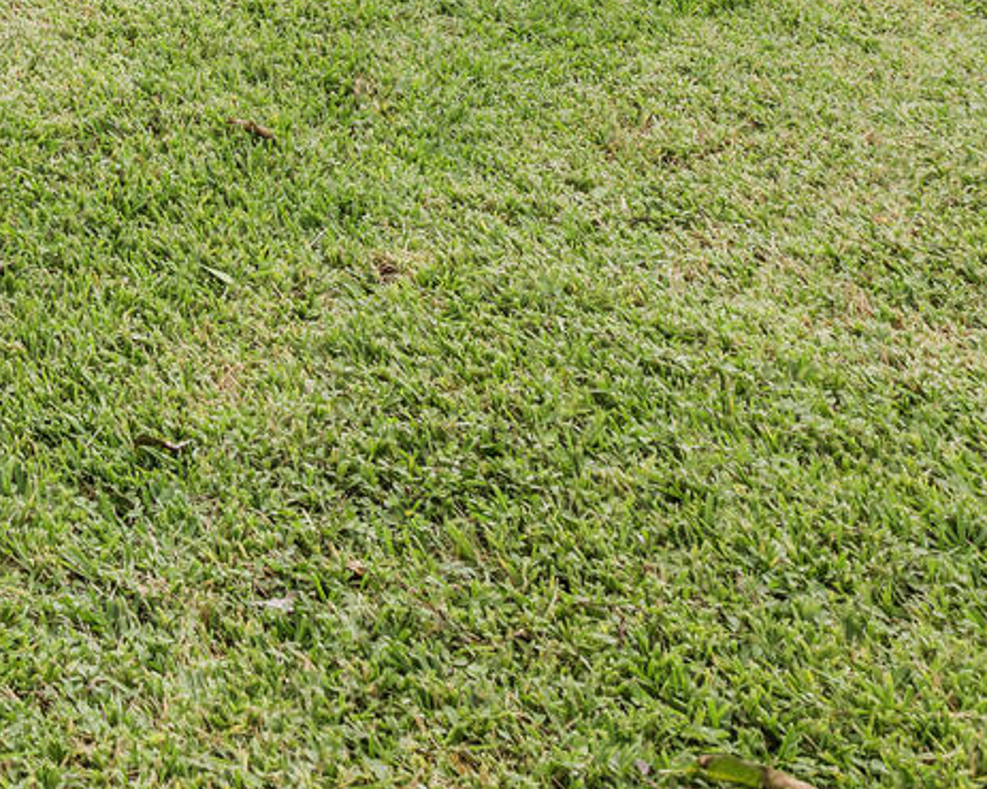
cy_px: -726
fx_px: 2073
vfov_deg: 16.9
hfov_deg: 21.5
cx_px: -569
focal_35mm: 71
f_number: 8
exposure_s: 1/80
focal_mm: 14
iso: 64
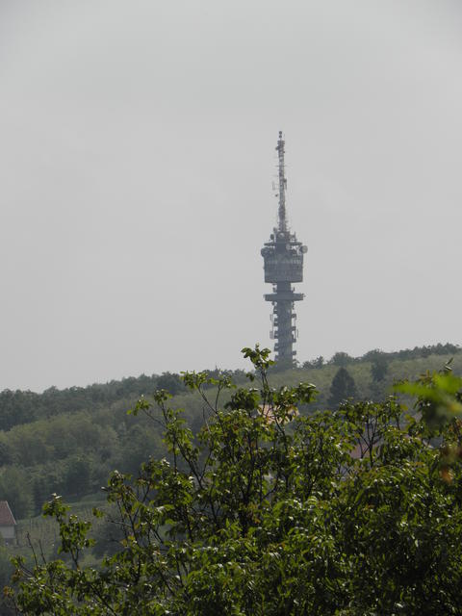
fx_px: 4769
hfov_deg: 5.5
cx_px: 231
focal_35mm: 268
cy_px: 308
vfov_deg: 7.4
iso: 64
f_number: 5.6
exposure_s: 1/500
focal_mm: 47.71
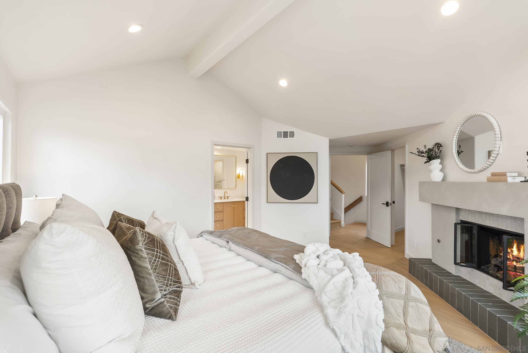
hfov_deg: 96.7
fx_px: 235
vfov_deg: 73.8
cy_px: 176
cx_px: 264
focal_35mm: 16
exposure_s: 1/20
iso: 500
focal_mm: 16
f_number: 8
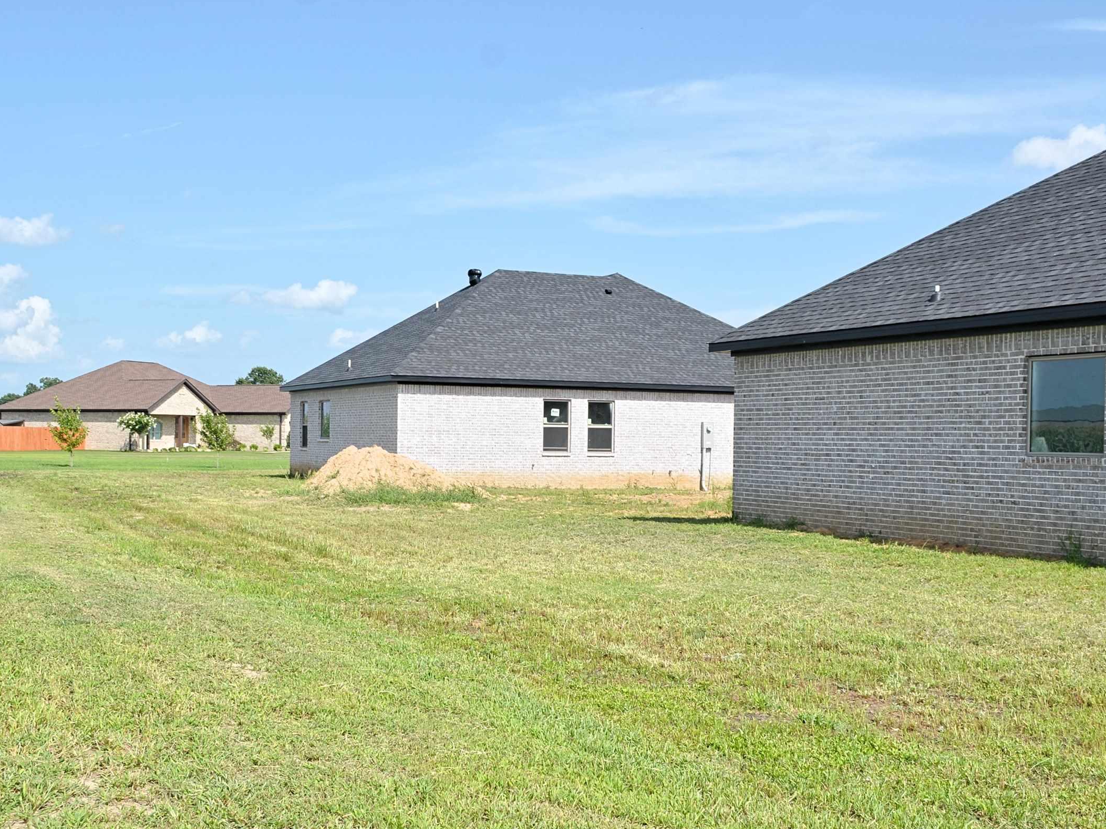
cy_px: 456
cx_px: 495
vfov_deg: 34.3
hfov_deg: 44.7
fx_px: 1342
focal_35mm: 42
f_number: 8
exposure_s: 1/250
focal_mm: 20
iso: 100
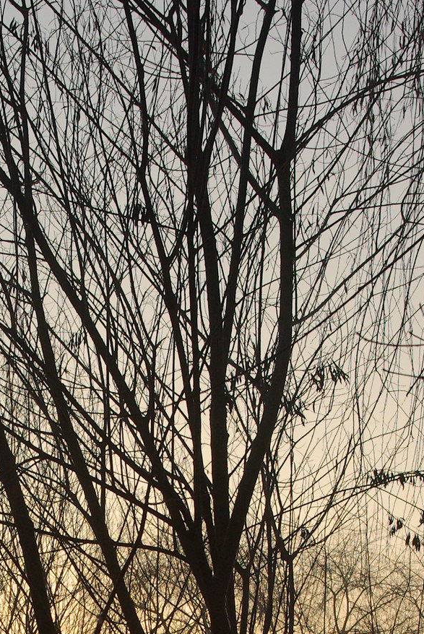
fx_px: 2362
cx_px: 12
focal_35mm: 134
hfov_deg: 10.2
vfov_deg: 14.8
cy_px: 772
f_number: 8
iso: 400
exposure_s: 1/750
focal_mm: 32.5
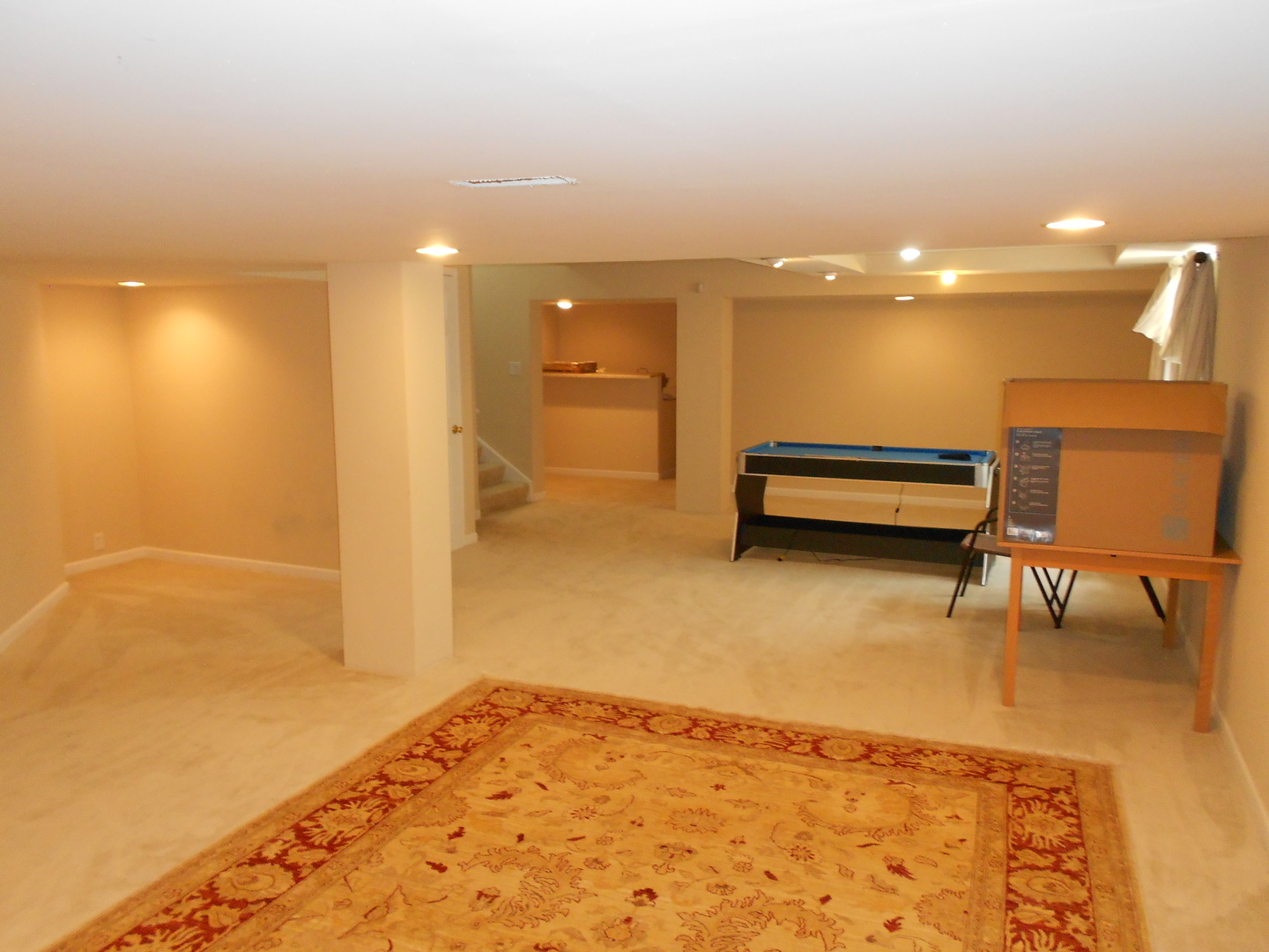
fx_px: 953
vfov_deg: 53.1
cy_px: 476
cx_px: 634
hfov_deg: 67.3
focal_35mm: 26
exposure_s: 1/25
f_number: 3.2
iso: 250
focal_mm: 4.6
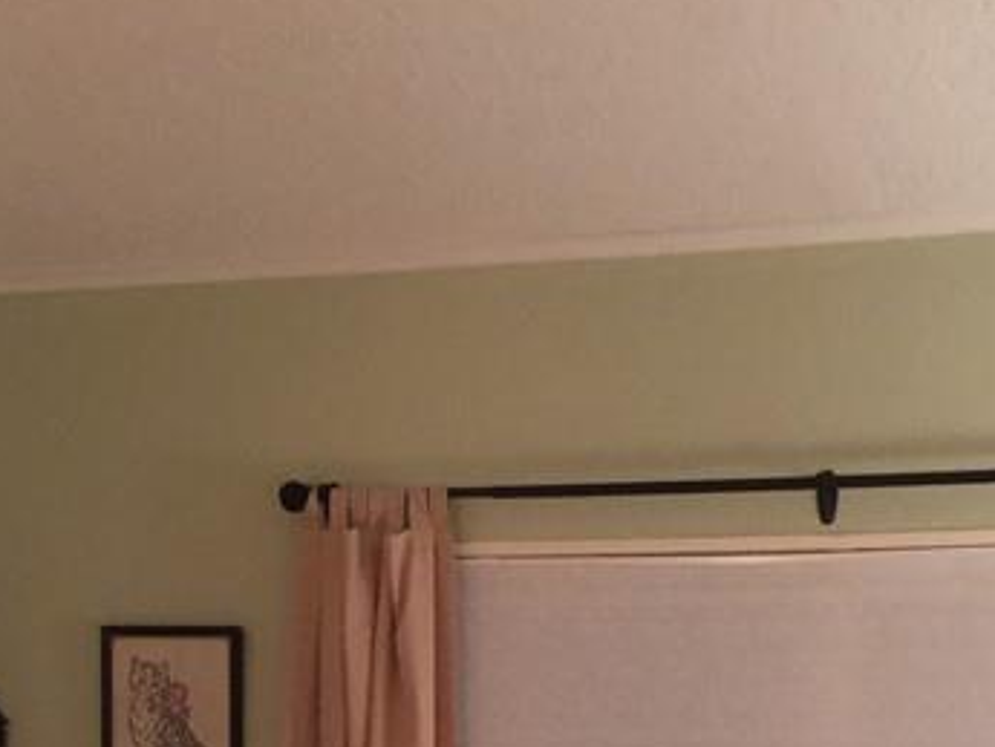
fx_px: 2473
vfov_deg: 16.0
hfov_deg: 22.6
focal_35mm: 86
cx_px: 309
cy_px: 1041
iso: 80
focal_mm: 4.15
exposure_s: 1/4
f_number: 2.2
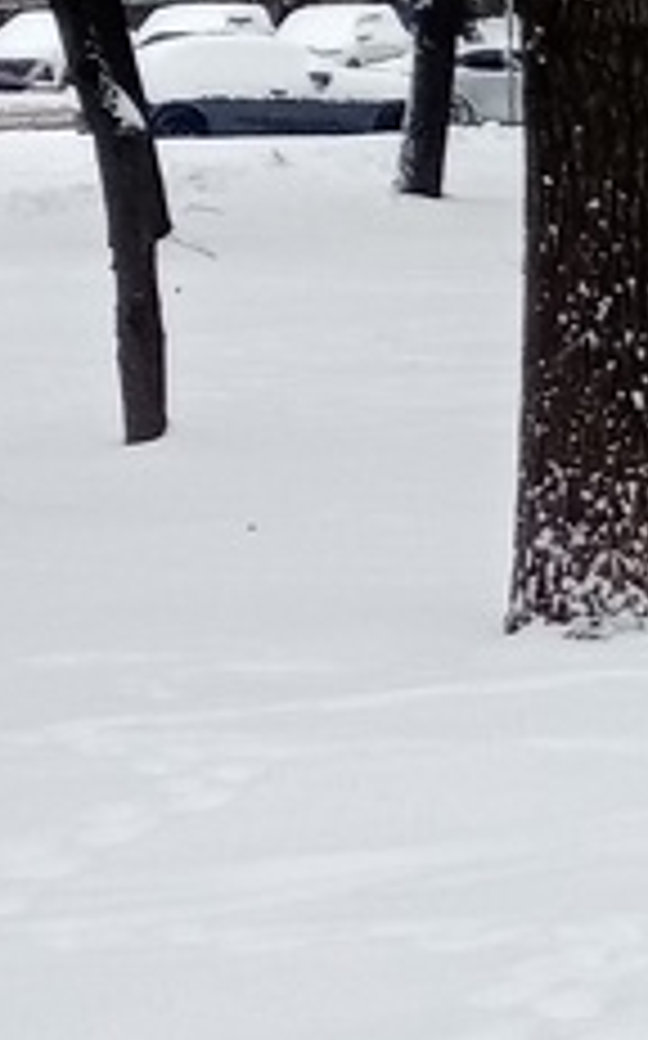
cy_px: 639
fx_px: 4728
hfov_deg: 6.8
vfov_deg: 12.5
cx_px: 2192
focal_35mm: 167
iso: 112
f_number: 1.8
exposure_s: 1/224
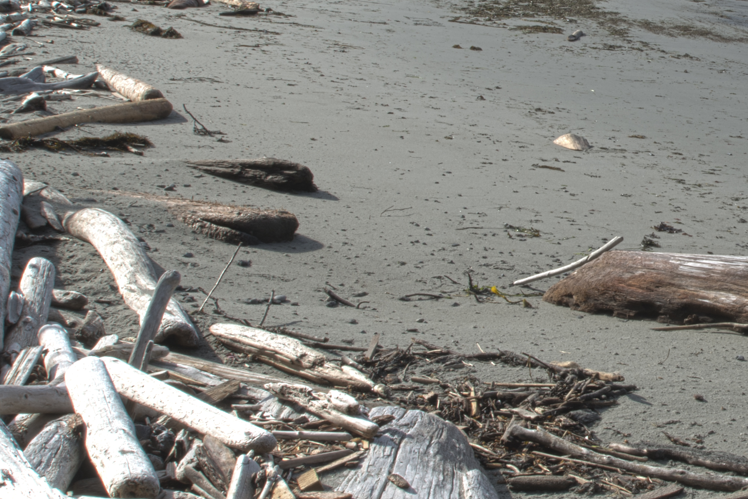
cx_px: 762
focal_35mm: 62
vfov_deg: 21.8
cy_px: 151
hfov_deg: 30.0
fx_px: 1289
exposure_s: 1/25
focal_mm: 17
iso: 100
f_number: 20
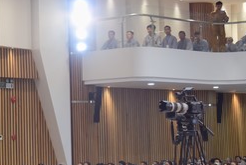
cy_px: 69
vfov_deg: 11.3
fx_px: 827
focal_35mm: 121
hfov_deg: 16.3
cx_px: -37
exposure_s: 1/60
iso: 1000
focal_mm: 46
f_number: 5.6
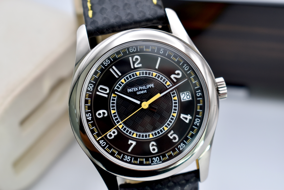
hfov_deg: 28.1
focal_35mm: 72
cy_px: 95
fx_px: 568
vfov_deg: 18.9
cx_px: 142
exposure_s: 1/125
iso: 500
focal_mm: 48
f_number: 5.6
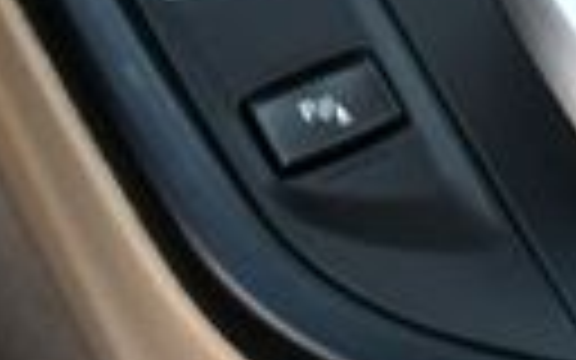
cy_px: -333
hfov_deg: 10.6
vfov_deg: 7.0
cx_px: 1120
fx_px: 2873
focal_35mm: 183
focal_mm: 18
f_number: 3.5
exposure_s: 1/250
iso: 800
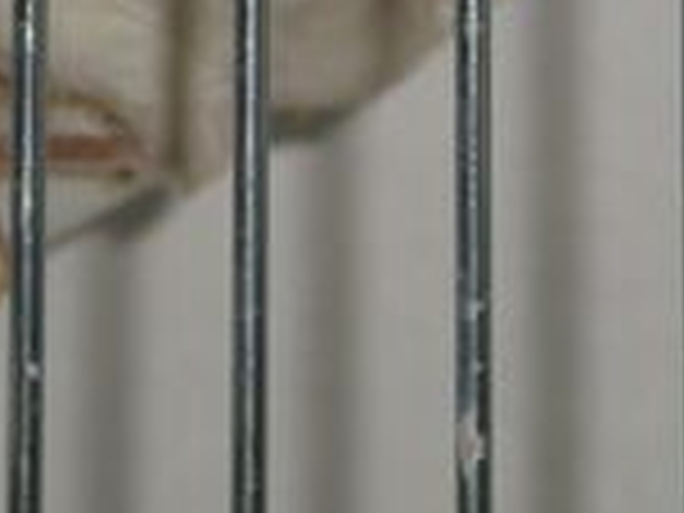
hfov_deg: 4.4
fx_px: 8892
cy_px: -472
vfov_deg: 3.3
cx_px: 387
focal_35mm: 450
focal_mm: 18.9
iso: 50
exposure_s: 1/120
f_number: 5.9
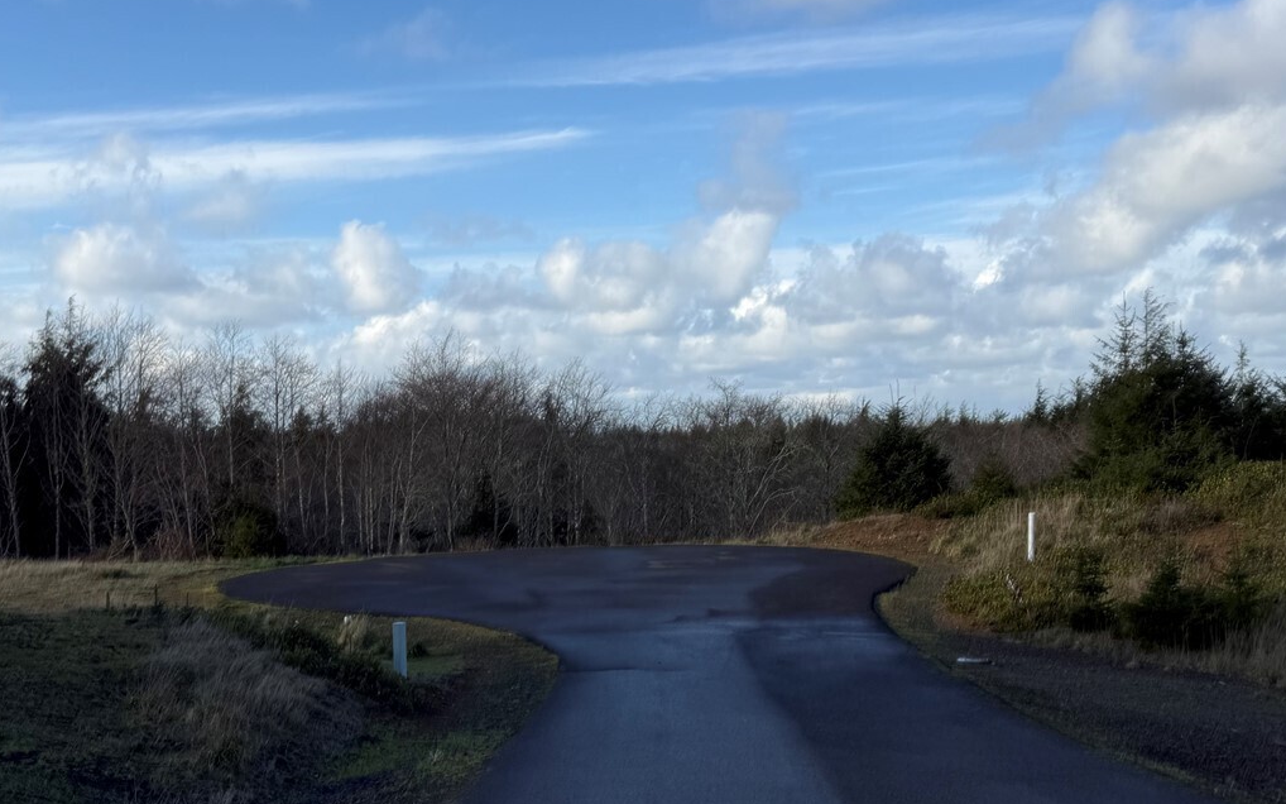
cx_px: 614
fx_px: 1402
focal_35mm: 40
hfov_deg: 49.3
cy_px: 396
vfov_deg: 32.0
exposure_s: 1/4167
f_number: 1.78
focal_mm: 6.76
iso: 80
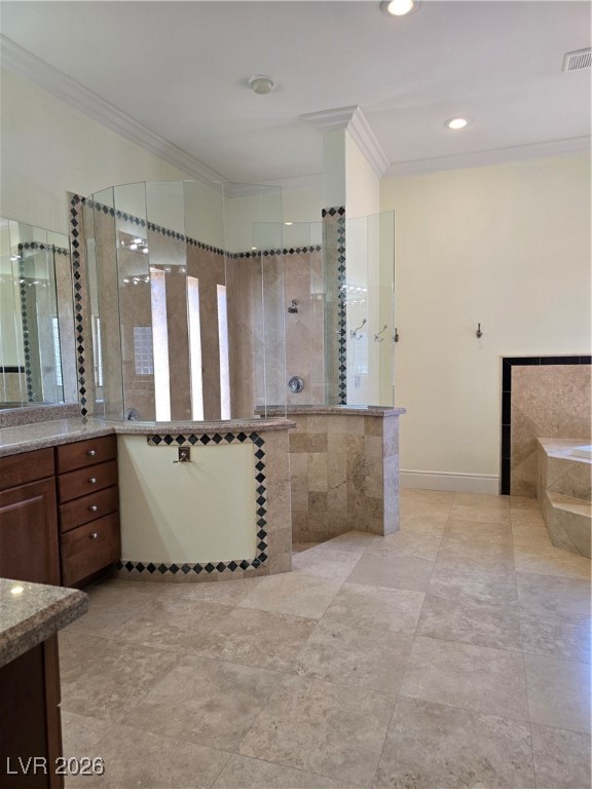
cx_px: 296
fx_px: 524
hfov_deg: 58.9
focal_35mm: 23
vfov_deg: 73.9
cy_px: 394
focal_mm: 6.3
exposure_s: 1/120
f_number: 1.7
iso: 100
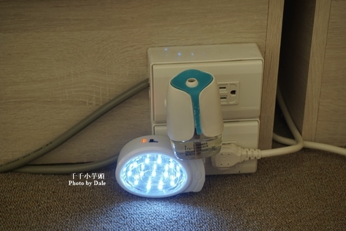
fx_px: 577
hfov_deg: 33.4
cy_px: 116
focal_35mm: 60
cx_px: 173
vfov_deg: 22.6
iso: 100
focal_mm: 40
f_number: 5.6
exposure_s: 1/5
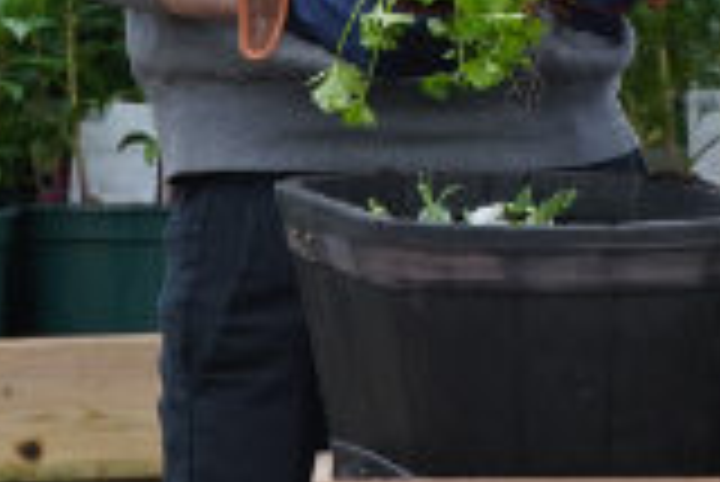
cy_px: -131
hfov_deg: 4.9
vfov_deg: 3.3
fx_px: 8327
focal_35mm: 416
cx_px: 738
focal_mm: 111
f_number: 5
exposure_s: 1/160
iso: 1000
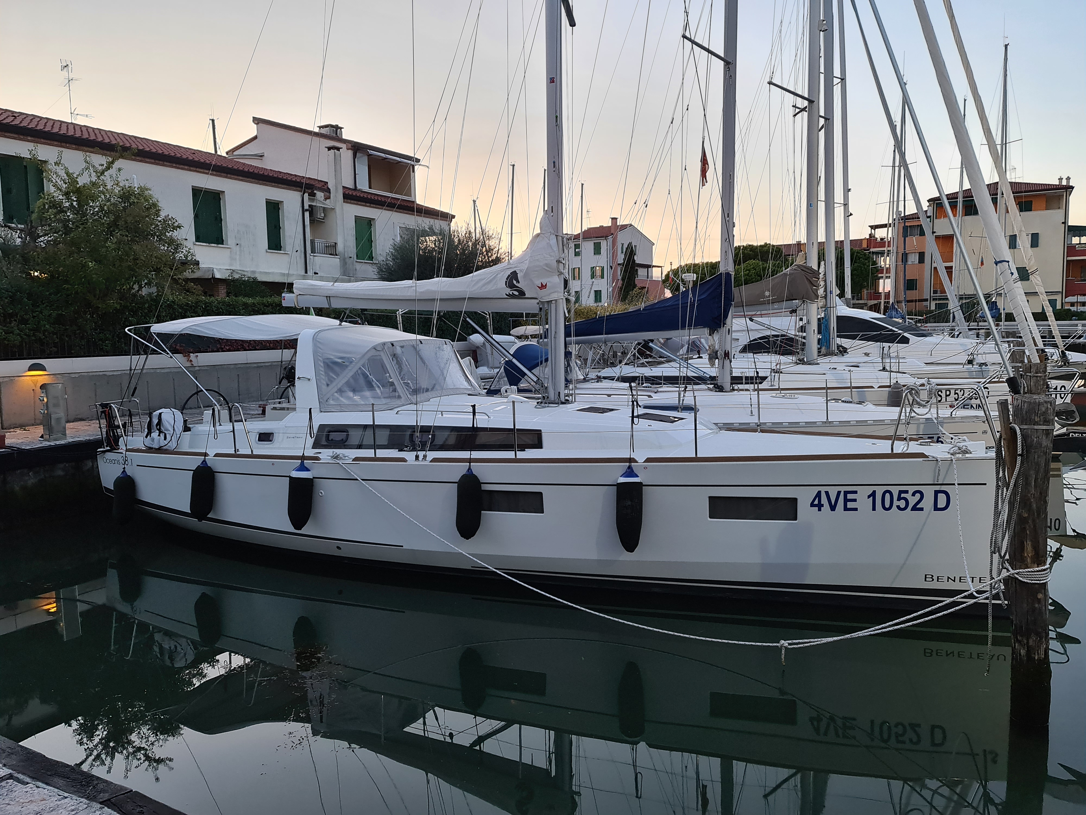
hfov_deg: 69.4
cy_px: 408
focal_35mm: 25
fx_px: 784
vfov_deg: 54.9
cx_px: 543
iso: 320
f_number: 1.8
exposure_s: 1/100
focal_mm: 7
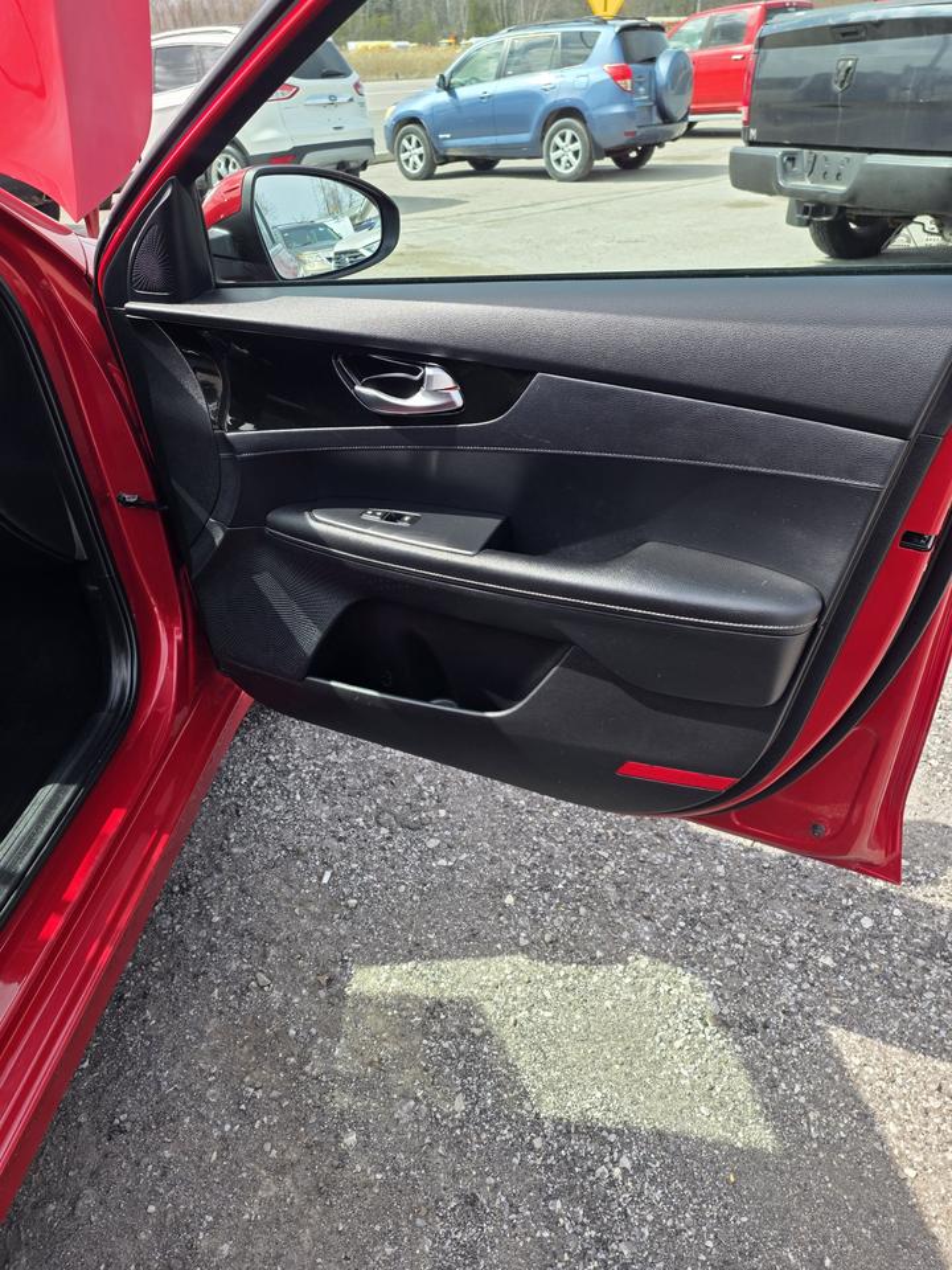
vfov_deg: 73.9
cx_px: 476
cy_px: 635
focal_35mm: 23
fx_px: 843
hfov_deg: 58.9
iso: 80
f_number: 1.7
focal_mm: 6.25
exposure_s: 1/1839
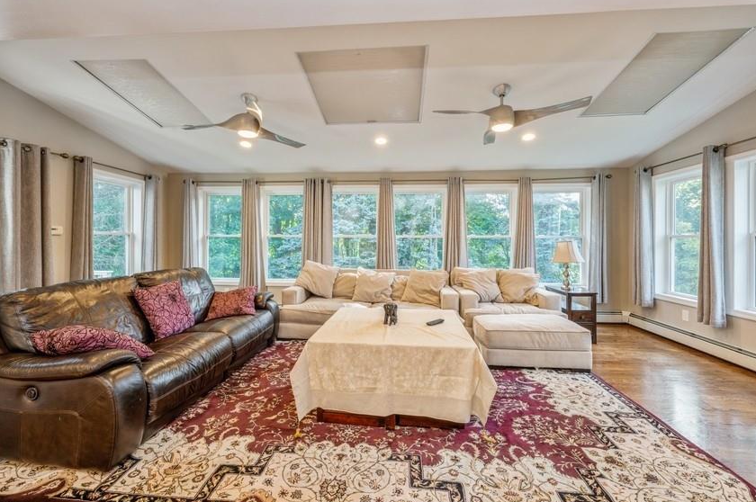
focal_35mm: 15
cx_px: 375
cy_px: 252
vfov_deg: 77.2
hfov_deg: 100.5
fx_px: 315
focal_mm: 14
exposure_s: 1/3
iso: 200
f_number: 11
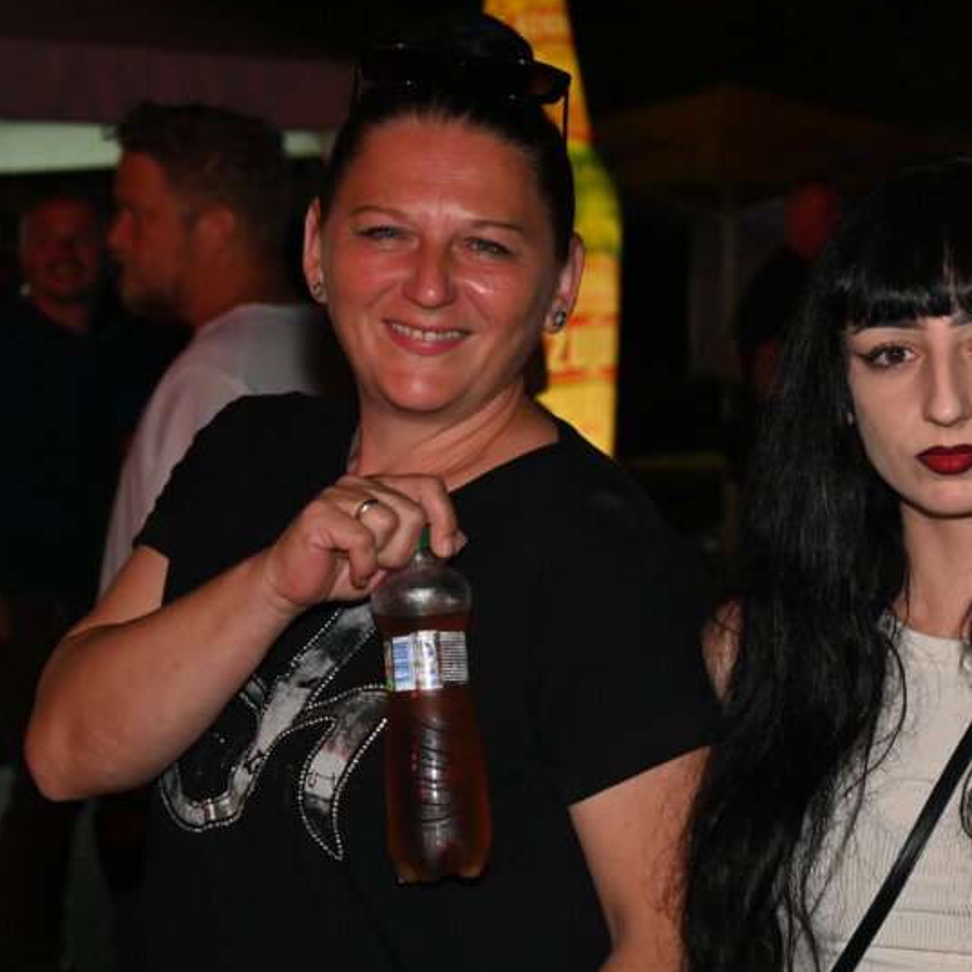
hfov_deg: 21.2
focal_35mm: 81
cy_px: 595
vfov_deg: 21.4
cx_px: 726
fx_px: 2573
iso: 3200
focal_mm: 50
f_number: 5.6
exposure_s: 1/60
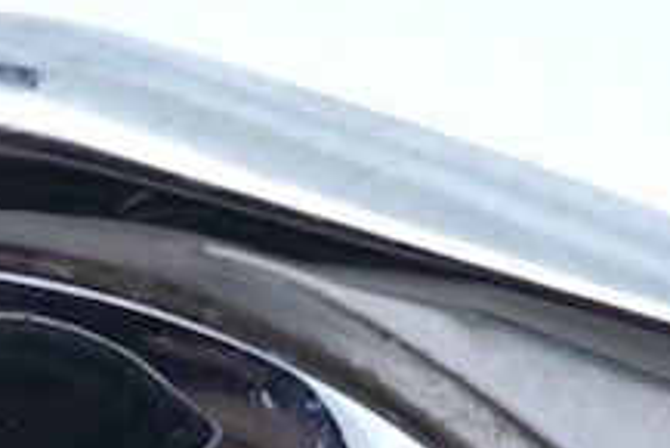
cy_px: 949
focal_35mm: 233
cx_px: 156
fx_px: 4339
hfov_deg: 8.8
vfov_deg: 5.7
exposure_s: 1/2000
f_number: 22
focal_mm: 30
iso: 2500
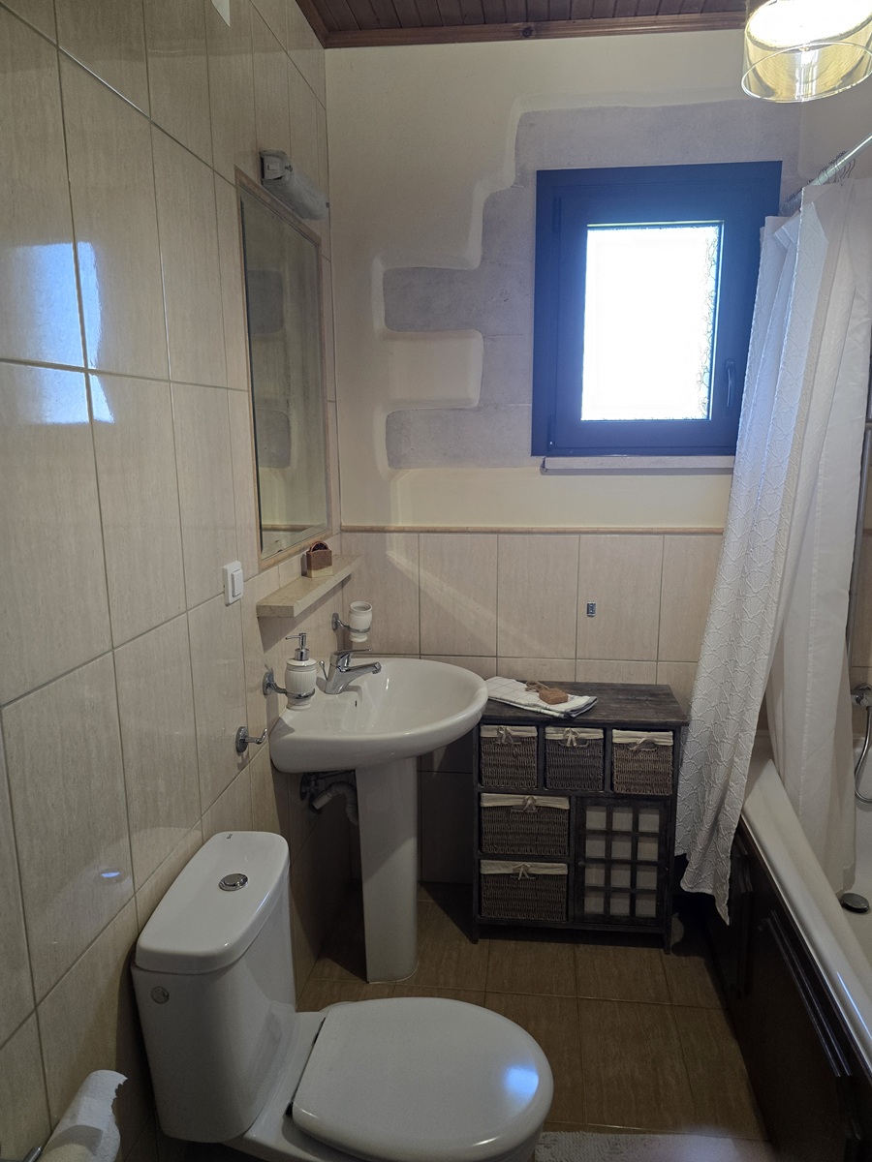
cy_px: 581
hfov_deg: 58.9
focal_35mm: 23
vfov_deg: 73.9
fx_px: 773
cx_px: 436
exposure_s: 1/100
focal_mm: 6.3
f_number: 1.7
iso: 320
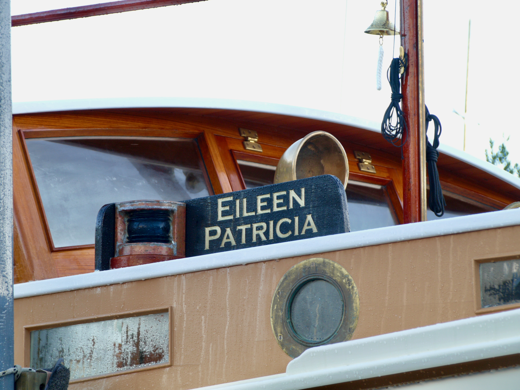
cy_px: 195
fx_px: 2404
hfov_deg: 12.3
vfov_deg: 9.3
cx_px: 260
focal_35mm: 160
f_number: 5.3
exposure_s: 1/50
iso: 160
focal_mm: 80
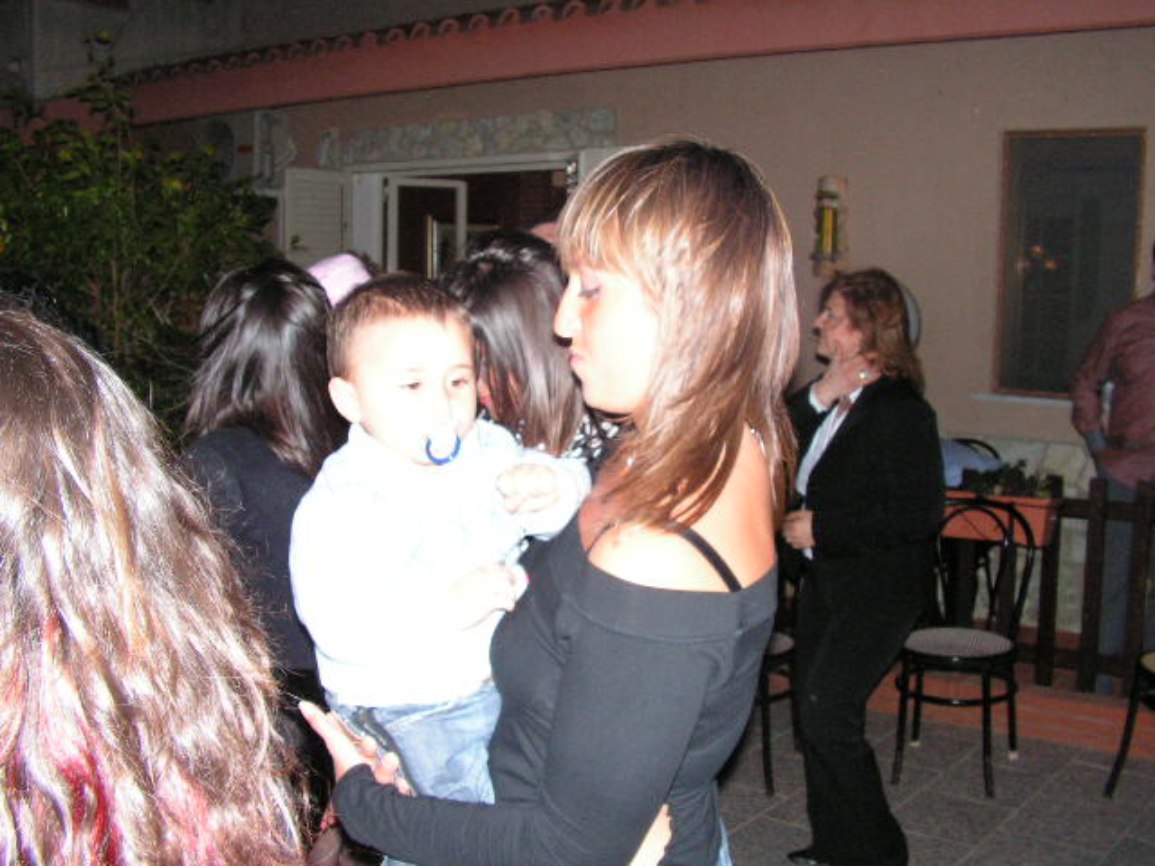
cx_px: 578
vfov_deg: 39.7
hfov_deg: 51.4
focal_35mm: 36
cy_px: 433
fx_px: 1201
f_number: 4.8
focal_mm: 6
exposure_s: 1/40
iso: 200
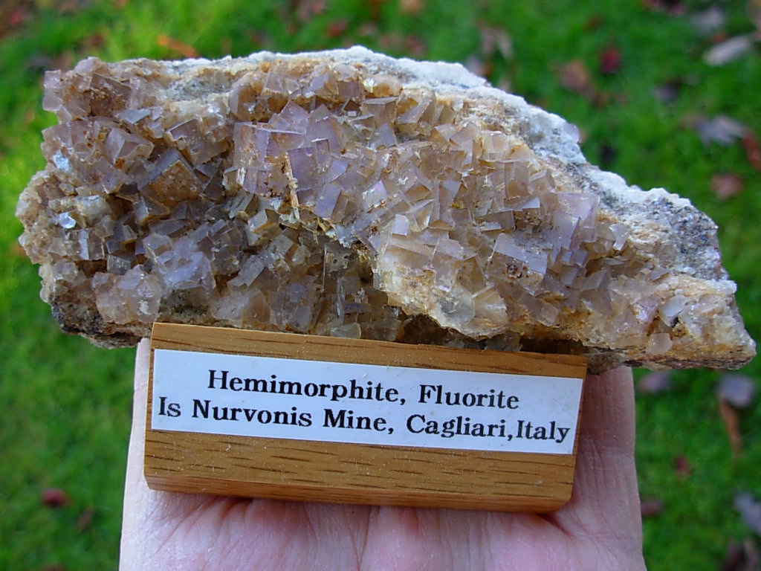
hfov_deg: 49.0
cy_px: 286
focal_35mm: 38
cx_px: 380
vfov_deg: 37.7
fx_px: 835
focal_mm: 6.3
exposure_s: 1/53.8
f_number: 2.9
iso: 50
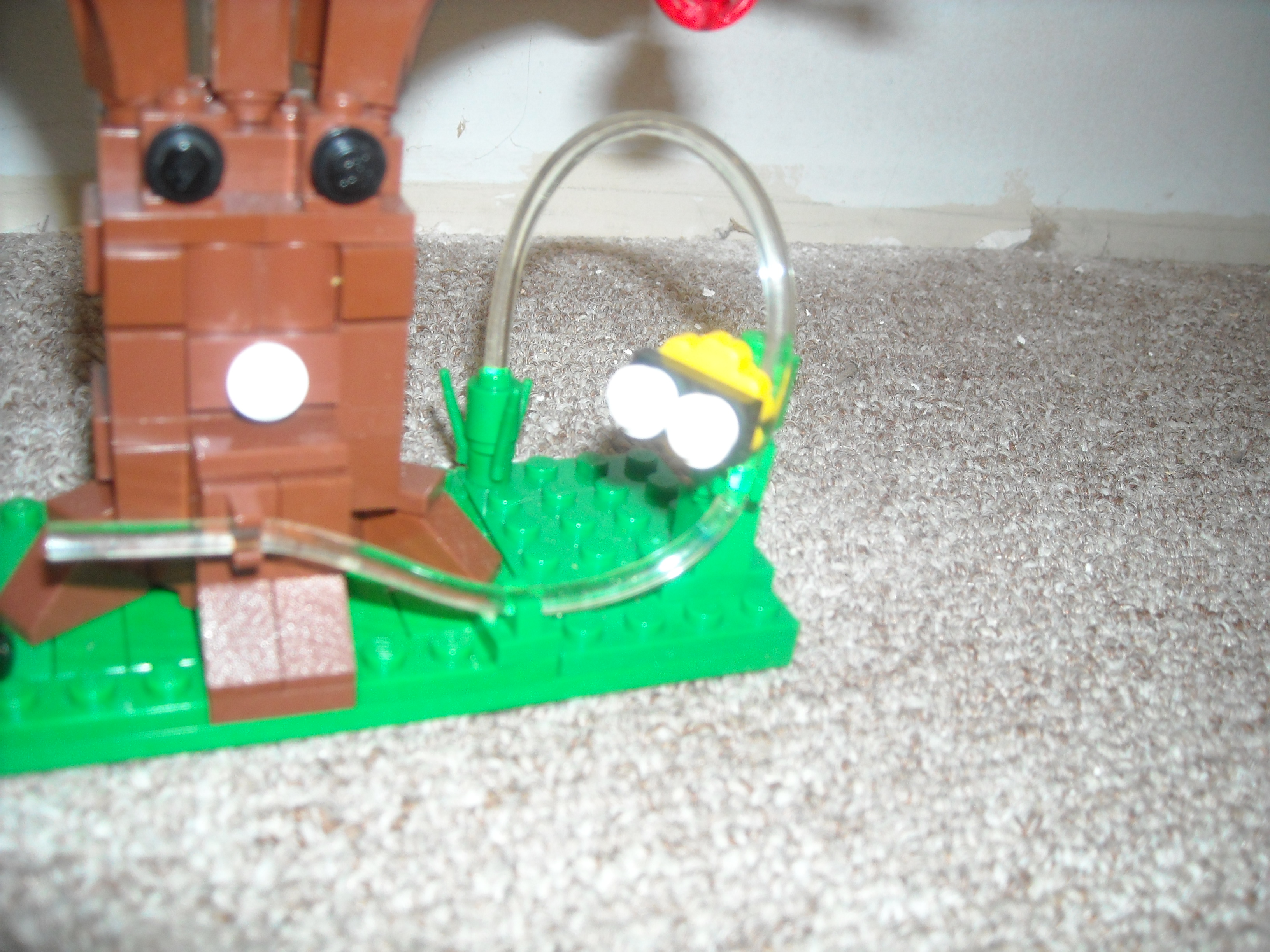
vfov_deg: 40.7
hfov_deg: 52.6
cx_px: 635
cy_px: 476
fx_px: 1284
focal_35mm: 35
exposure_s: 1/60
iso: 200
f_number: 2.8
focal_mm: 5.7
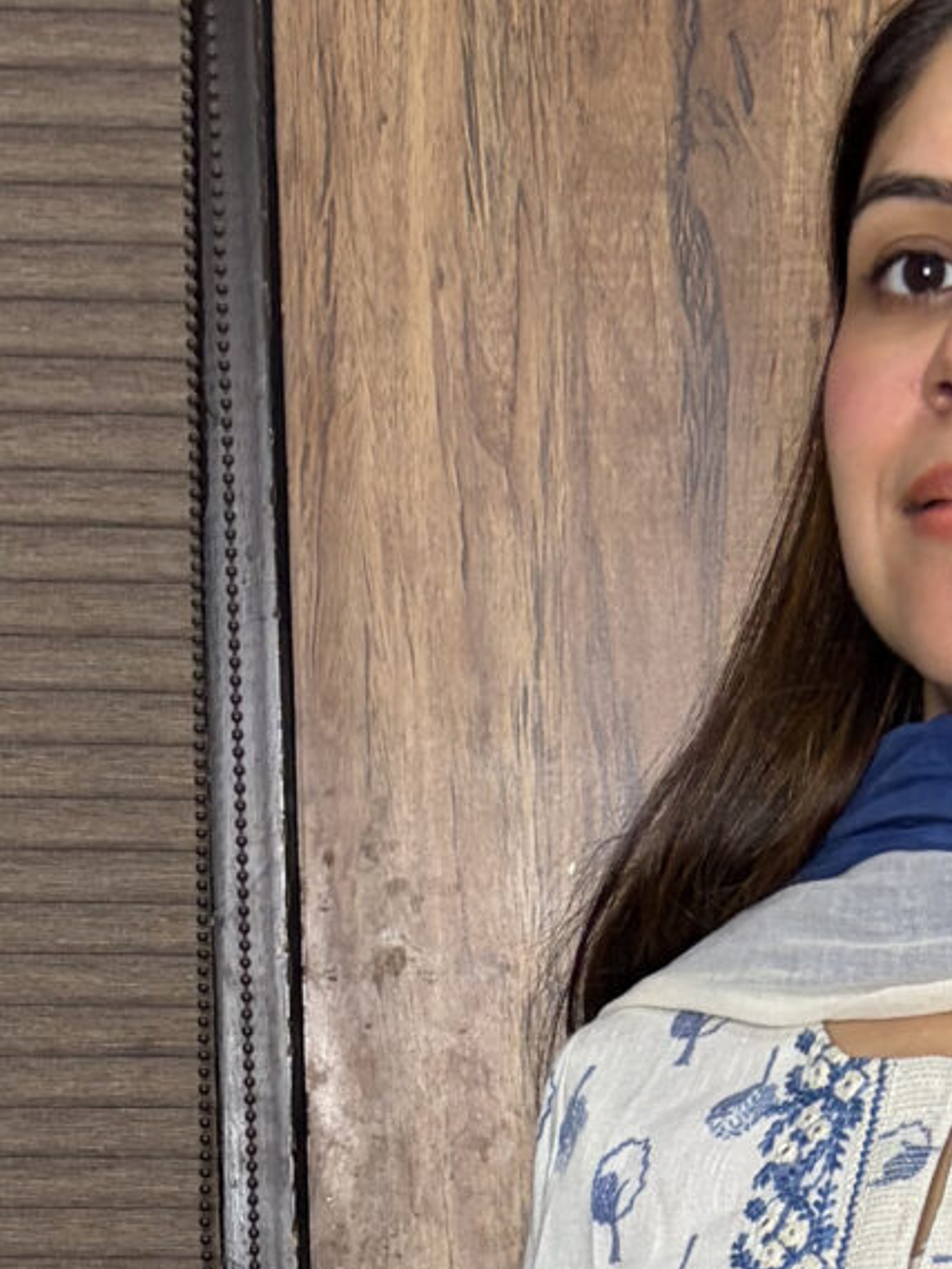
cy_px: 2623
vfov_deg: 13.9
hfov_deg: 12.6
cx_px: 696
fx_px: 4289
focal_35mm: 117
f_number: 1.6
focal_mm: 5.96
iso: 125
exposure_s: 1/50
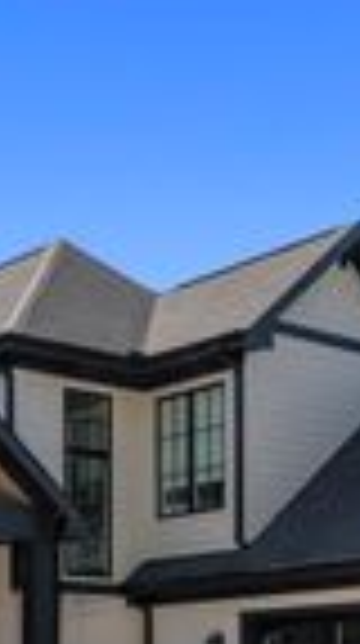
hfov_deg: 15.3
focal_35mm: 78
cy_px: 687
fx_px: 1337
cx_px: 99
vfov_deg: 25.3
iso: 400
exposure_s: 1/1250
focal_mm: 21.4
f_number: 6.3
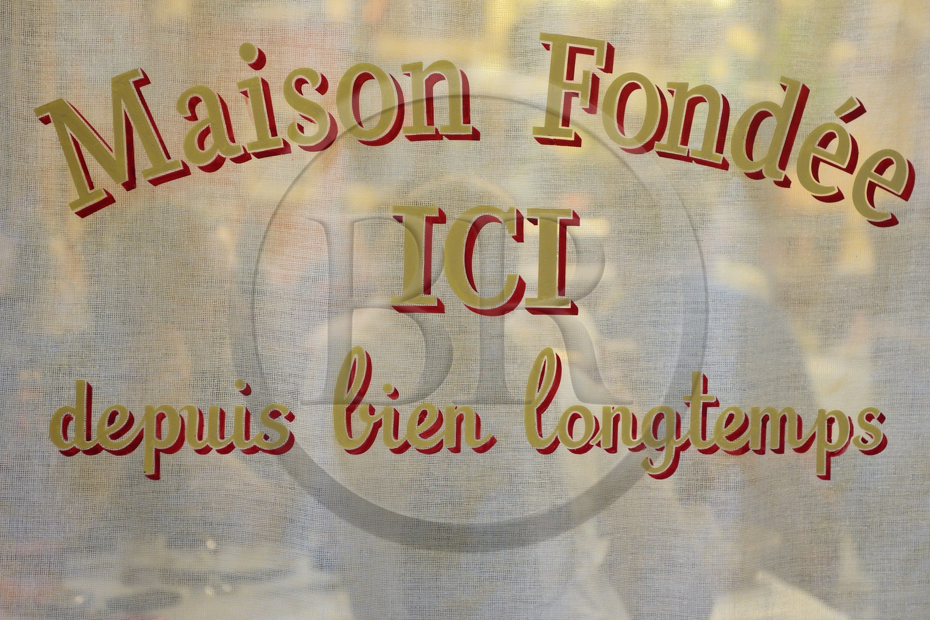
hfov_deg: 28.8
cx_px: 465
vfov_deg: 19.4
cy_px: 310
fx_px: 1808
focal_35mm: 70
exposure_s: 1/50
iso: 1600
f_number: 3.5
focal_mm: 70
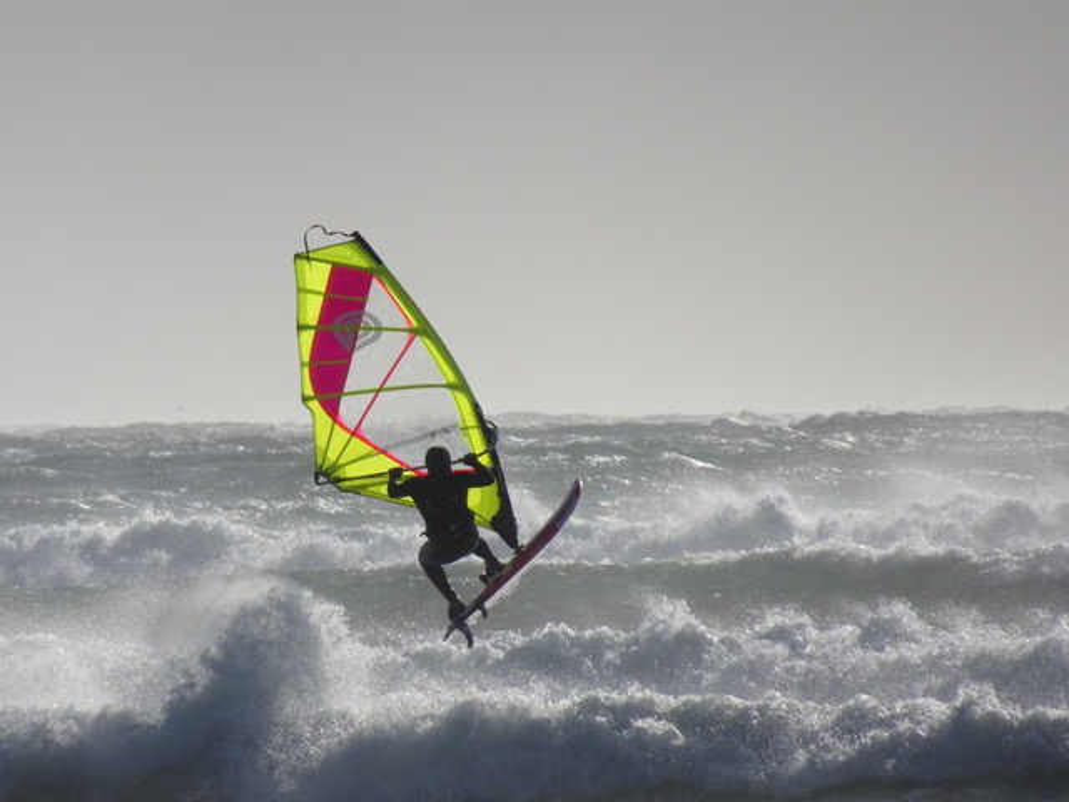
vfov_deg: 2.1
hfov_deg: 2.8
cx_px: 534
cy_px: 401
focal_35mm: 717
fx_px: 22142
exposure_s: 1/2000
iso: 160
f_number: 6.3
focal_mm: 122.45
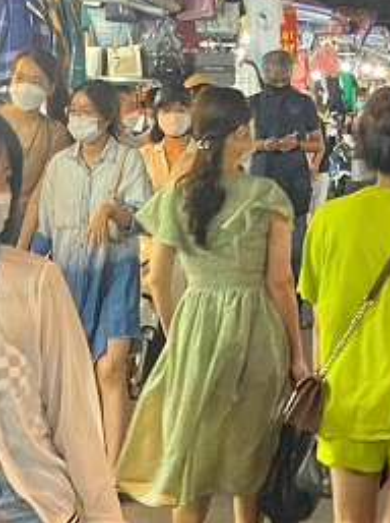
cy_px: 246
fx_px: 2289
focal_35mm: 152
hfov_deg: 9.7
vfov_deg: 13.0
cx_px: 301
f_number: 2
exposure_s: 1/50
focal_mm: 6
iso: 250
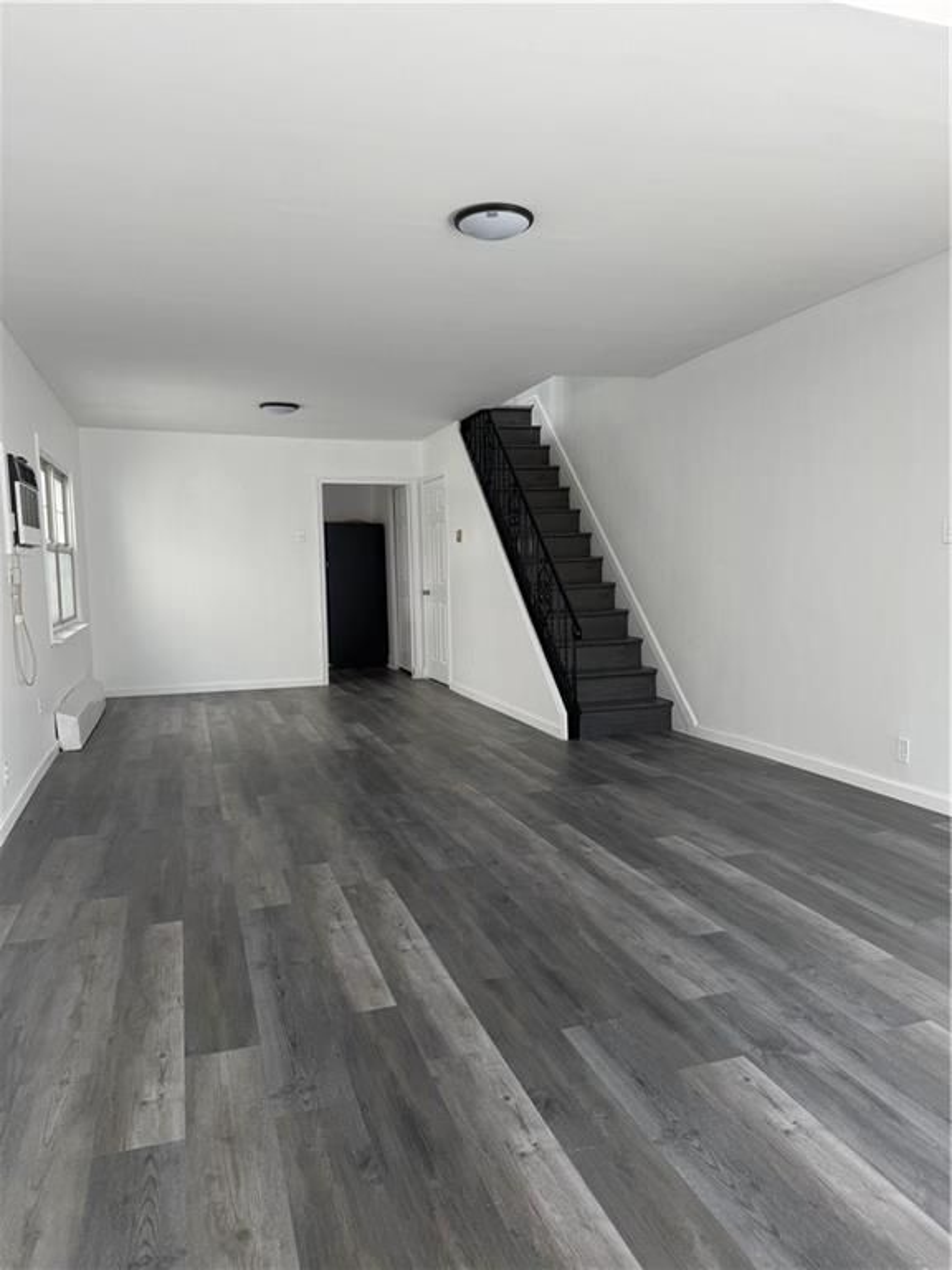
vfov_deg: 71.6
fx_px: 880
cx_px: 476
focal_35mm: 24
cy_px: 635
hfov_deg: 56.8
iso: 64
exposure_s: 1/121
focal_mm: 6.76
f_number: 1.78
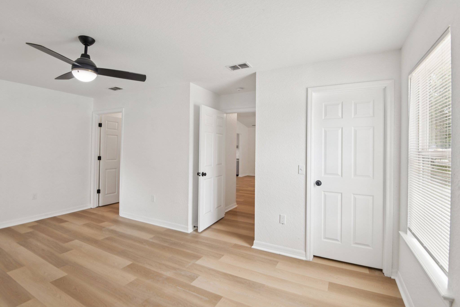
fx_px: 204
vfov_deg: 73.7
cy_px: 154
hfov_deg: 96.7
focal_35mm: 16
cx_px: 230
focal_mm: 16
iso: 400
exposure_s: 1/80
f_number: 8
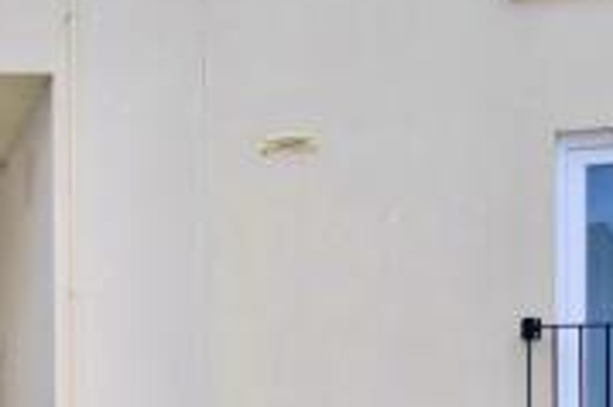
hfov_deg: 23.5
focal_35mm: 80
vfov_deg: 16.4
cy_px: 463
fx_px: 1361
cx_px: -96
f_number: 5.6
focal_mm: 20
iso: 1400
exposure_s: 1/60
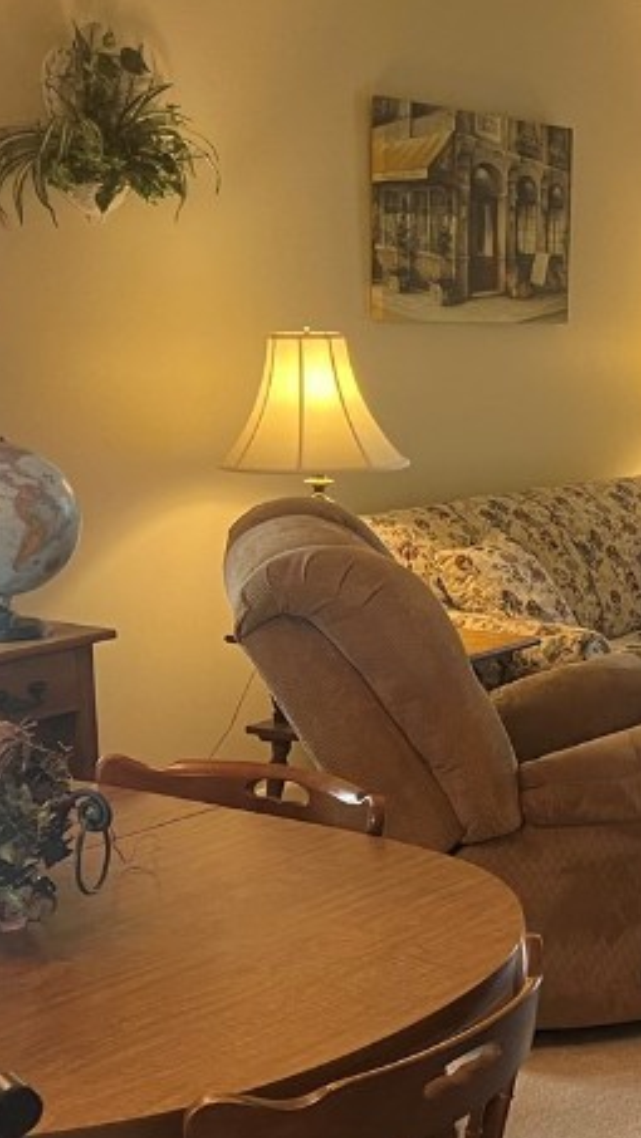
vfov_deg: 32.7
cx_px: 825
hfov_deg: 17.7
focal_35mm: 64
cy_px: 713
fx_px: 1933
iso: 125
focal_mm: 5.7
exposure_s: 1/60
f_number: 1.5
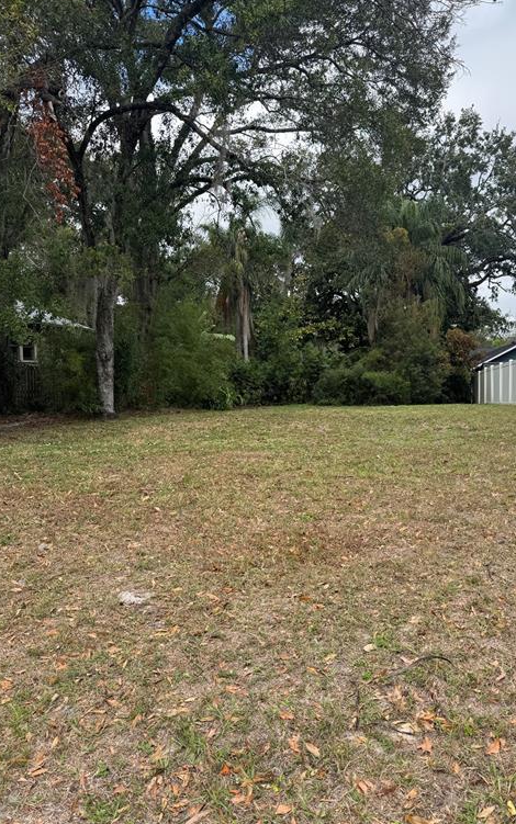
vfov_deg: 70.4
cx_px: 289
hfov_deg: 47.5
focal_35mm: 26
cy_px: 404
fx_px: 584
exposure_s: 1/1215
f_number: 1.78
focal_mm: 6.76
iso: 80
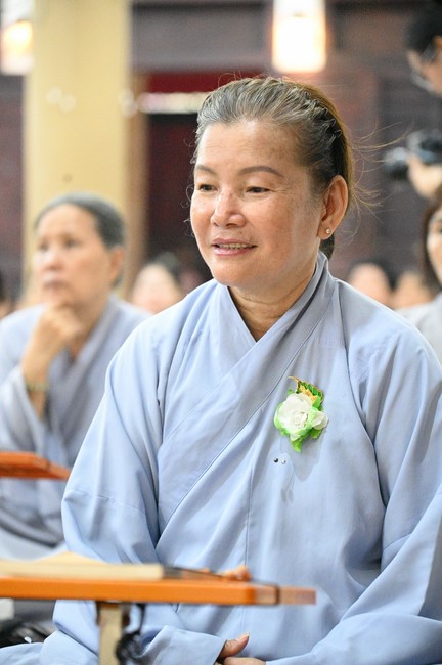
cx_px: 221
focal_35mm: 120
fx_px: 2215
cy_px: 332
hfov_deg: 11.4
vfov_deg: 17.1
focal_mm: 120
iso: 25600
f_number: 4.5
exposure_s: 1/160
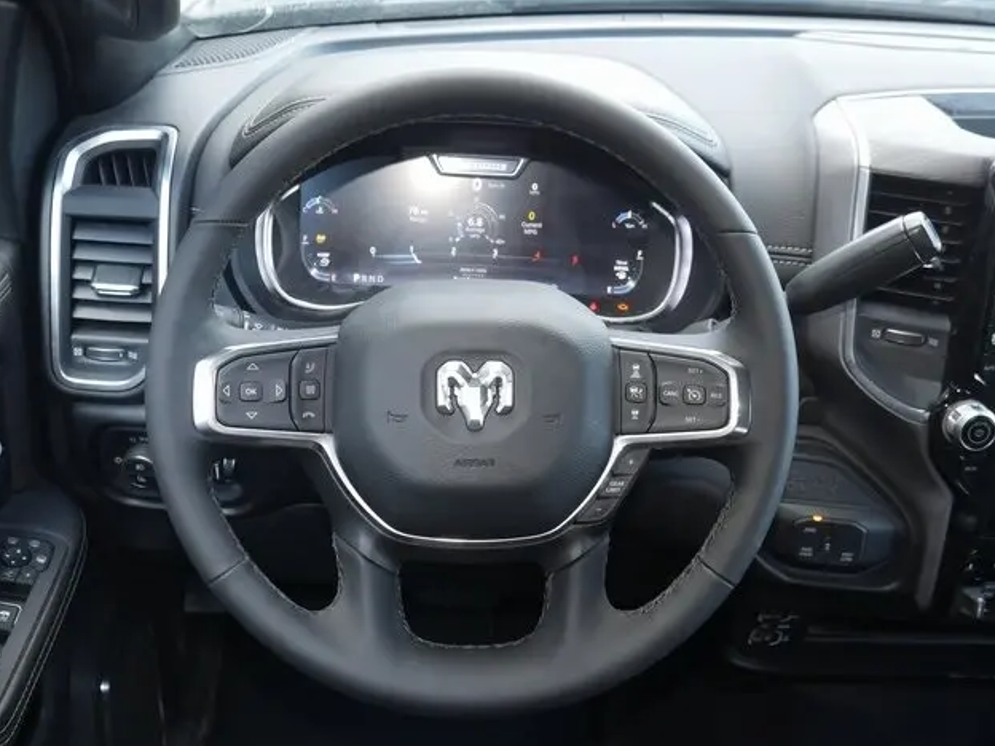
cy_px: 382
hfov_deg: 47.9
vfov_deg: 36.8
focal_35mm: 39
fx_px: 1121
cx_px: 486
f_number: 5
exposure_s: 1/60
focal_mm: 19
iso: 640
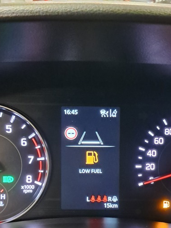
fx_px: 421
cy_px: 165
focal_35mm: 64
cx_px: 102
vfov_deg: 29.9
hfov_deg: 22.9
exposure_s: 1/20
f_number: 1.8
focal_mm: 4
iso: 1600
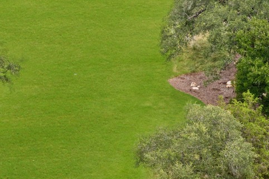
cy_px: 6
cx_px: 68
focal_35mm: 94
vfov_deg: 14.4
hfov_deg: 21.5
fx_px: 702
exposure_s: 1/320
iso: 100
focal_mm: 10.26
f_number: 5.6
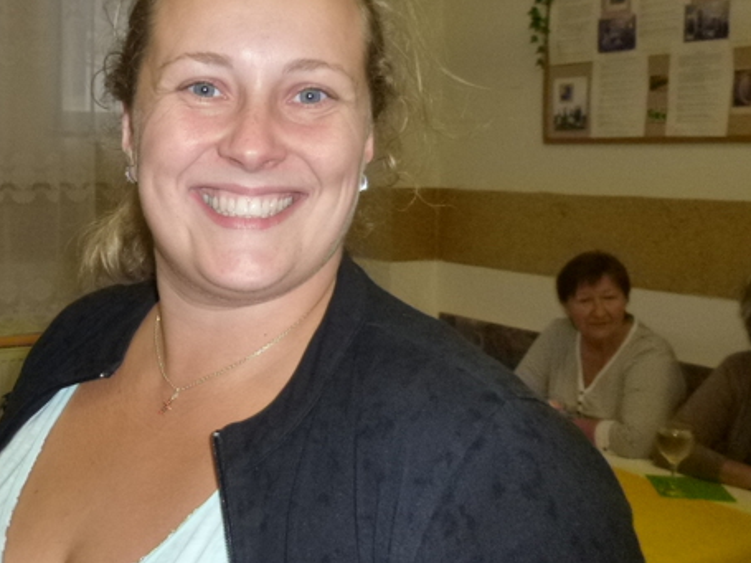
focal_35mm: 44
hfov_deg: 41.7
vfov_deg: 32.8
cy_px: 223
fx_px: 954
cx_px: 187
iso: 400
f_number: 3.1
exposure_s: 1/60
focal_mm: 4.5
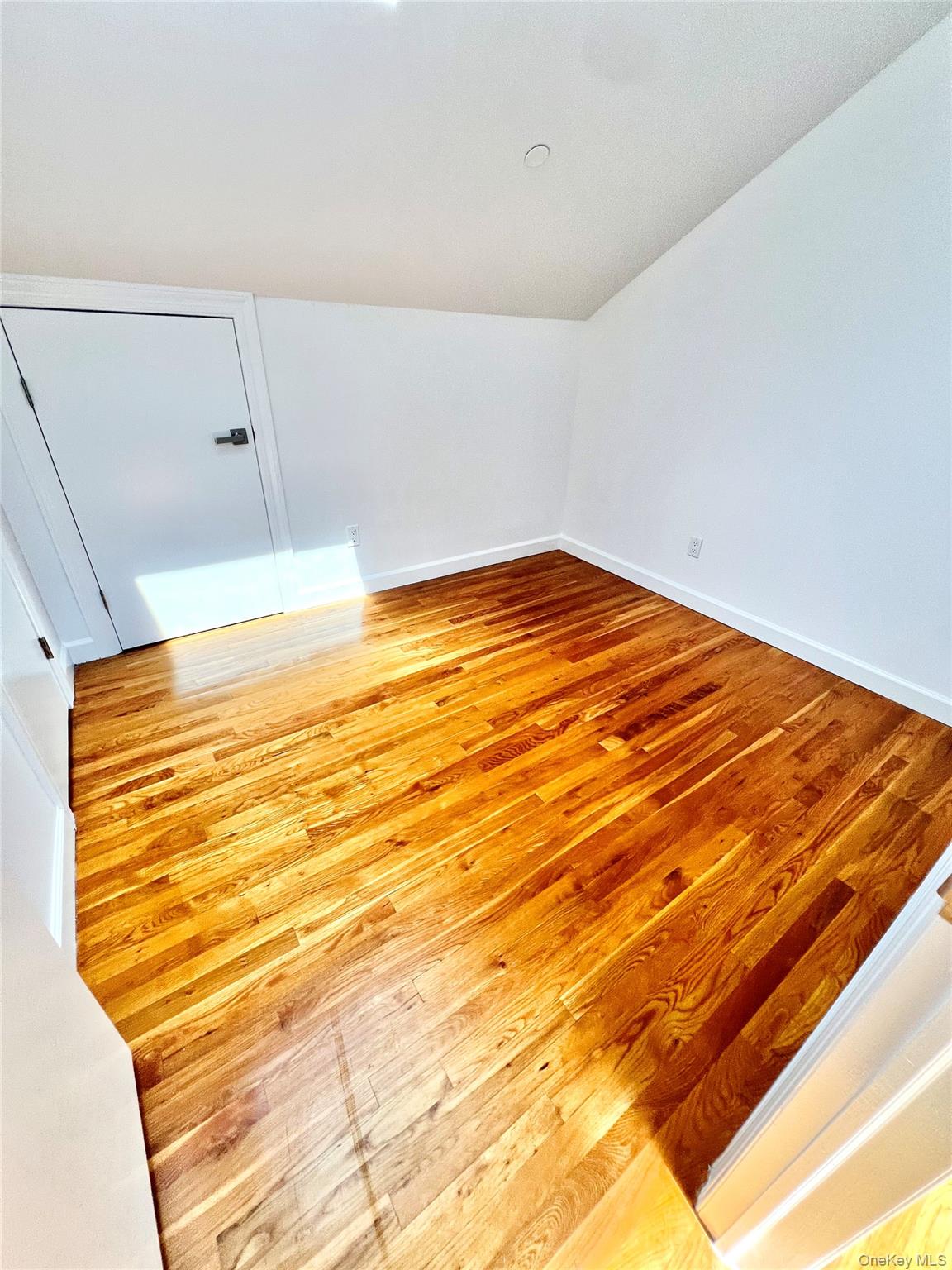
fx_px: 477
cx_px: 476
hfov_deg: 89.9
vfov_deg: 106.2
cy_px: 635
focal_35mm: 13
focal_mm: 1.57
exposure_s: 1/99
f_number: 1.8
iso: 80
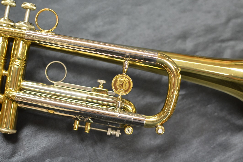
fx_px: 361
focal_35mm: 54
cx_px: 120
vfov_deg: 25.3
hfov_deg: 37.2
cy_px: 82
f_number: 3.5
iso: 800
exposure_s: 1/50
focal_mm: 35
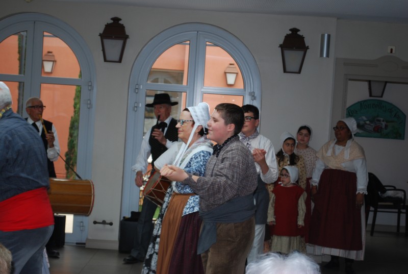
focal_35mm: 72
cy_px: 137
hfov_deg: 28.0
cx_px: 204
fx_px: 818
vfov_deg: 19.0
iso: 360
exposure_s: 1/60
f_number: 5.6
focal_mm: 48
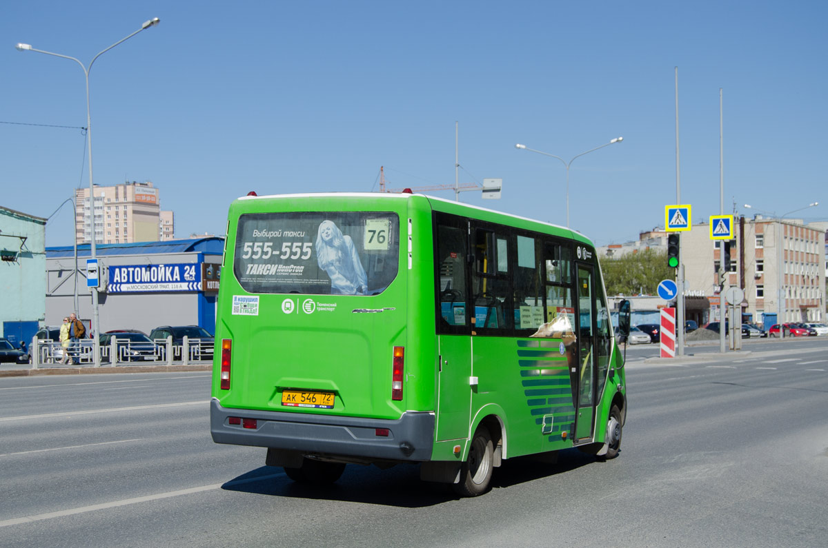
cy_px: 274
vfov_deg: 26.4
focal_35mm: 51
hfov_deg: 39.0
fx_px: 1171
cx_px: 414
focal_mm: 34
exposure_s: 1/1600
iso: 400
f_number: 5.6
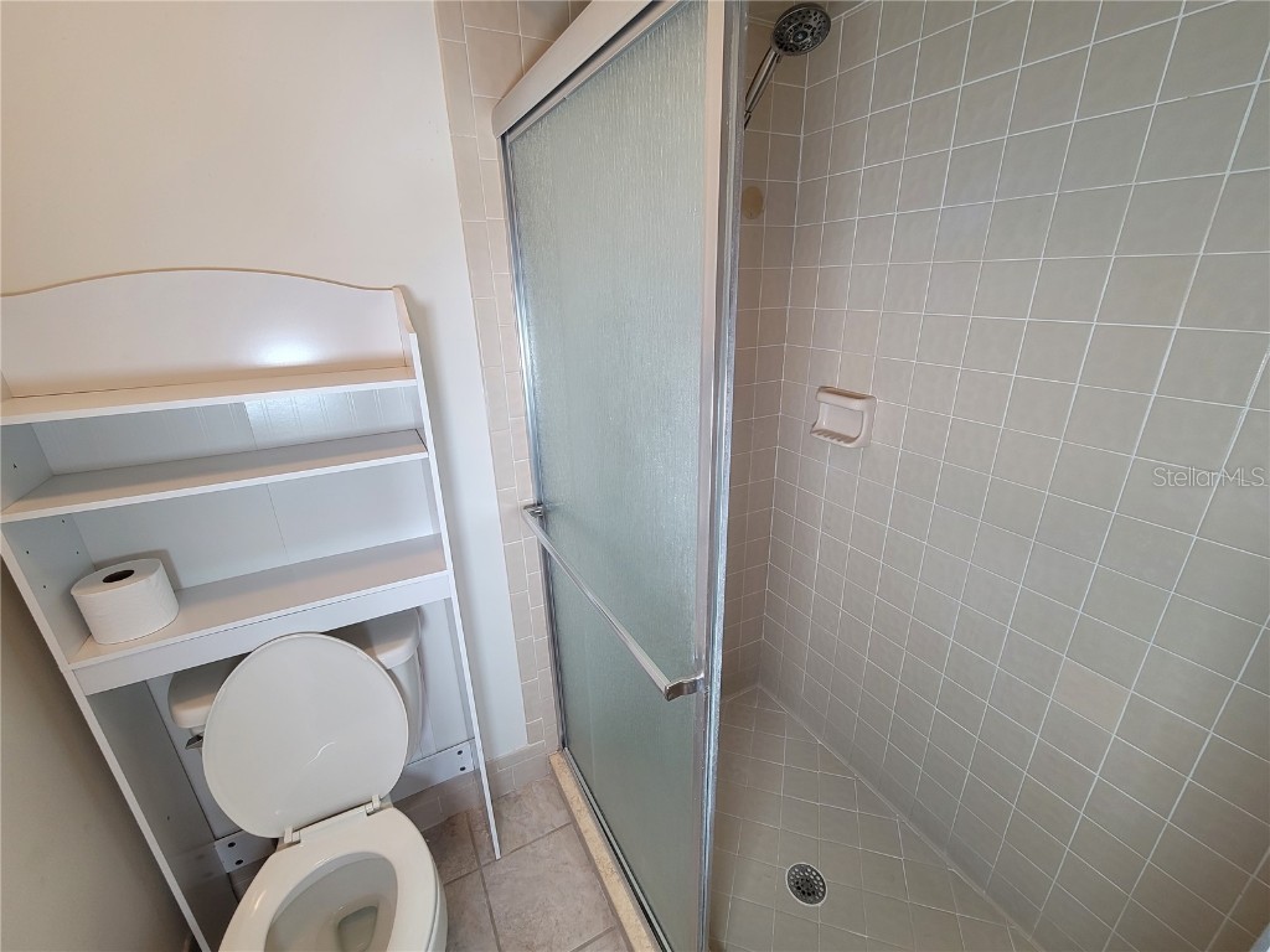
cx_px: 635
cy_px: 476
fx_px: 477
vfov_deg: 89.9
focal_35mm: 13
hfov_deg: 106.2
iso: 125
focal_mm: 2.2
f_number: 2.2
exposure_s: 1/60
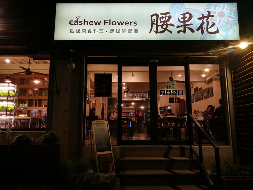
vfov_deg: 51.4
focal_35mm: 27
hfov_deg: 65.3
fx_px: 197
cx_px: 126
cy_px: 95
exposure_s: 1/30
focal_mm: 4.5
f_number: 2.2
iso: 200
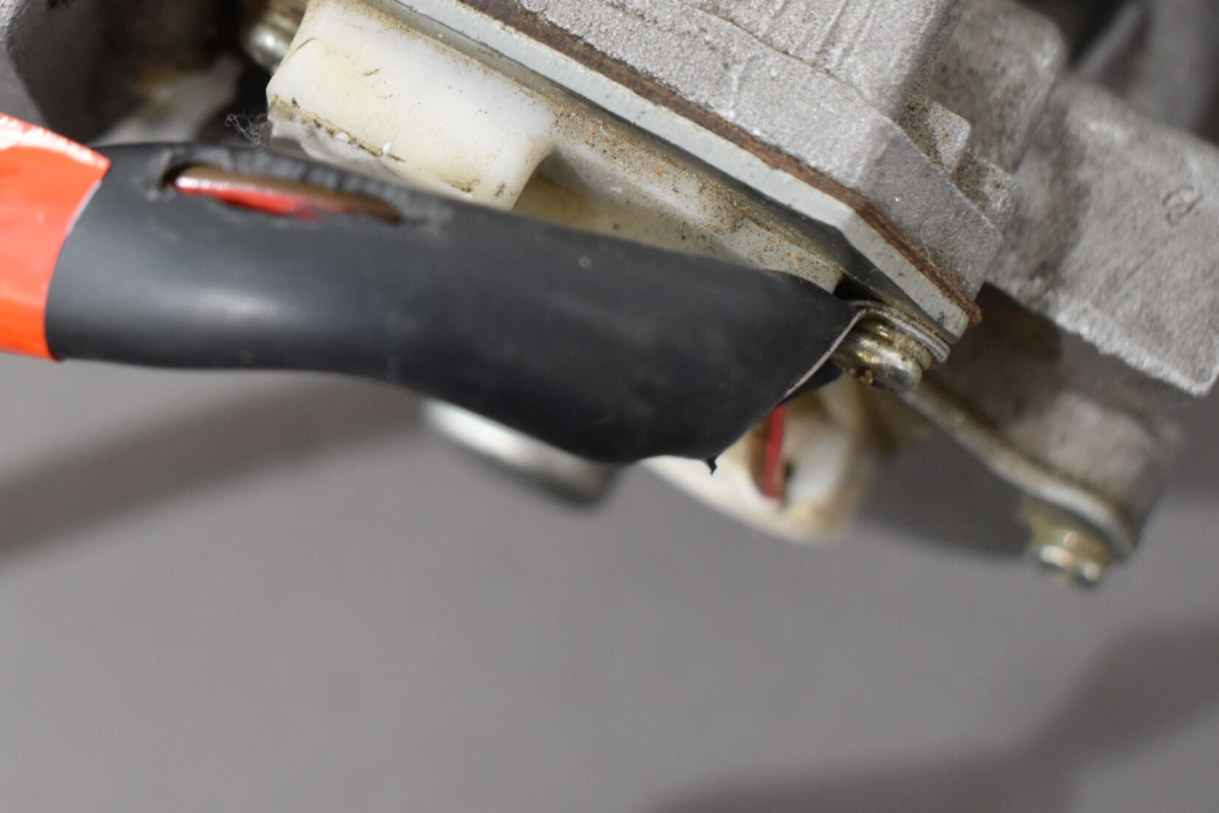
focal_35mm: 70
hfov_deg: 28.3
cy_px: 224
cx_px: 277
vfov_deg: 19.3
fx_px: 2370
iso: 800
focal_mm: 30
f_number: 5.6
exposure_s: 1/60
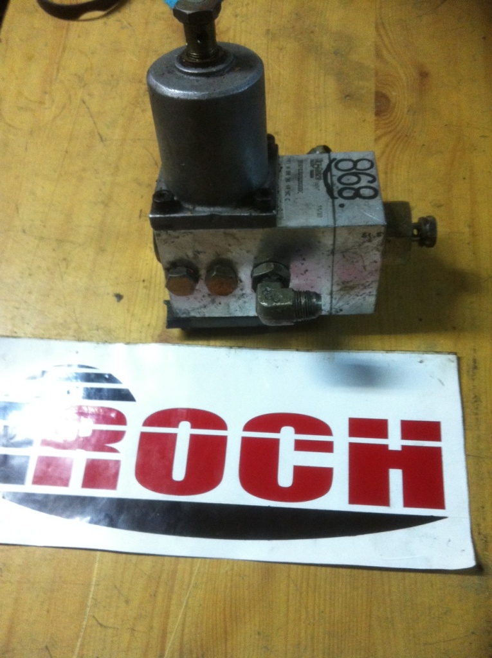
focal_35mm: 35
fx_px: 665
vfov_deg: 52.7
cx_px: 246
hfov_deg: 40.6
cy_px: 329
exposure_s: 1/15
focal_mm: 3.85
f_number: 2.8
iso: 250
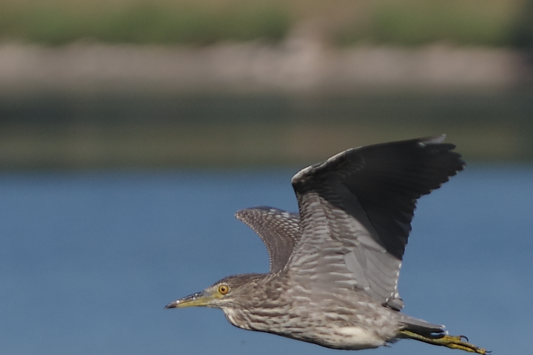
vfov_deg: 2.2
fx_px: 9428
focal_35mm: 637
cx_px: 244
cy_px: 239
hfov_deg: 3.2
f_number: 5
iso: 200
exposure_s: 1/2000
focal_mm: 300
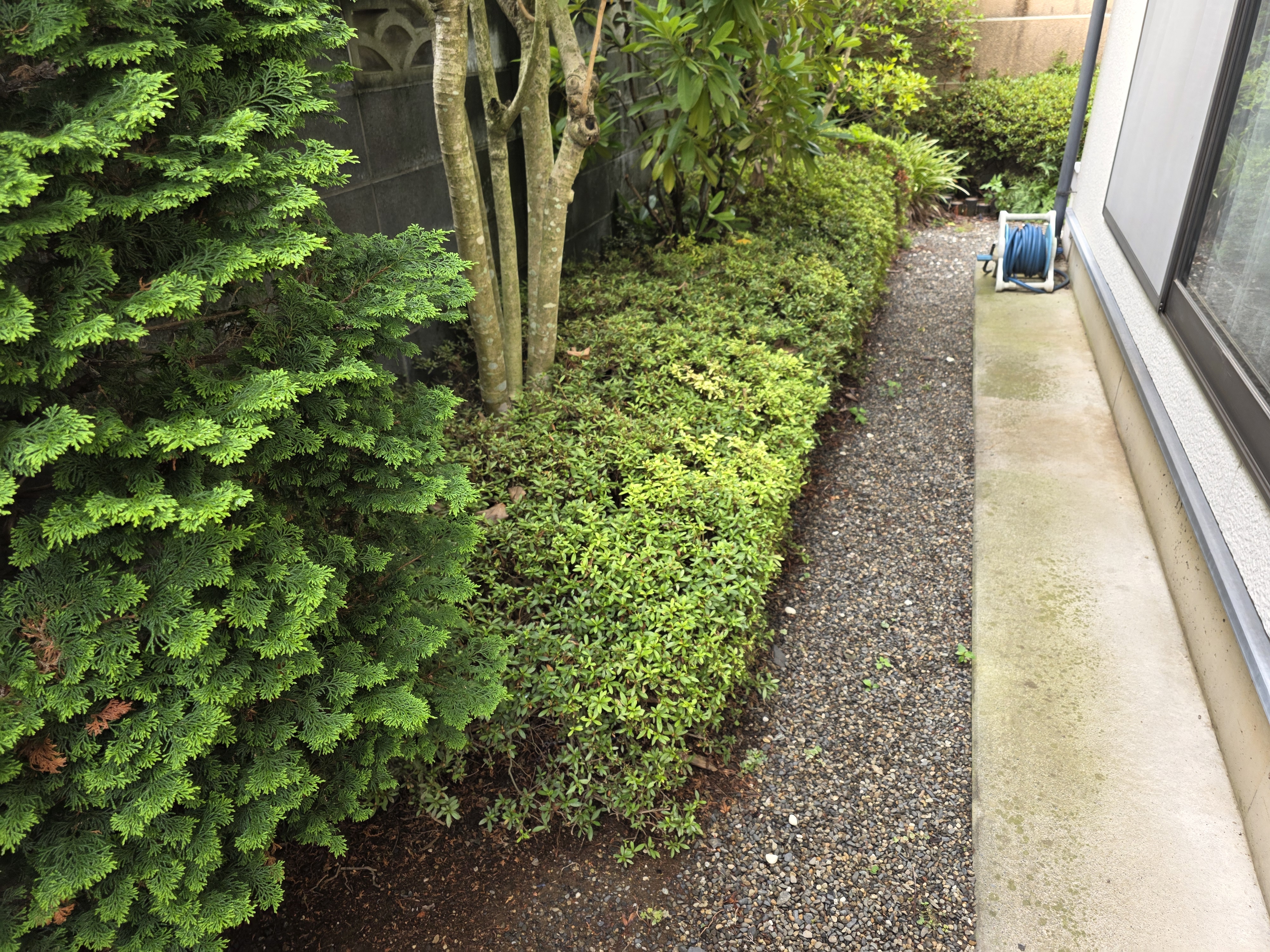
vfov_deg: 58.9
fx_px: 844
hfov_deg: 73.9
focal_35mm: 23
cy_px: 476
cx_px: 635
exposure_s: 1/180
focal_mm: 6.3
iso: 64
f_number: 1.7
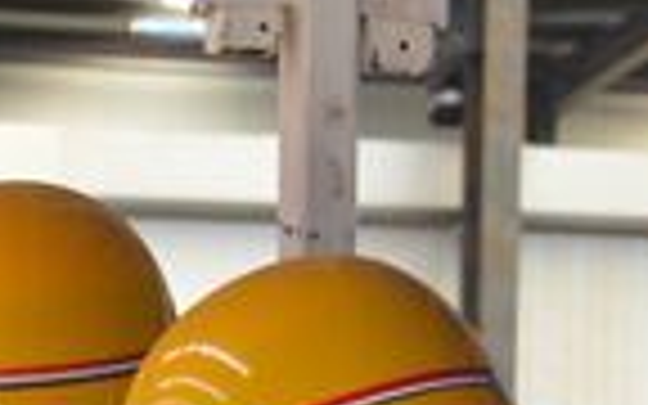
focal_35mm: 254
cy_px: 1071
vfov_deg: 5.0
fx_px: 4486
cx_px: 284
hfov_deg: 8.3
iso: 400
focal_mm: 30
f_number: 4.5
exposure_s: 1/80
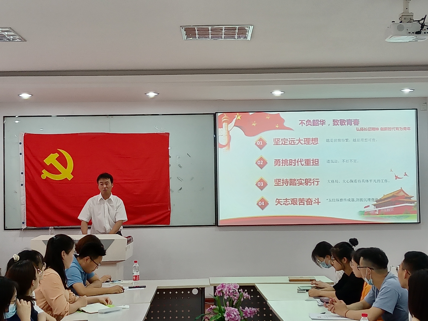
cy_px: 160
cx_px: 214
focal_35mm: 67
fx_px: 828
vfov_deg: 21.9
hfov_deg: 29.0
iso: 255
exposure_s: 1/33.3
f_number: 1.8
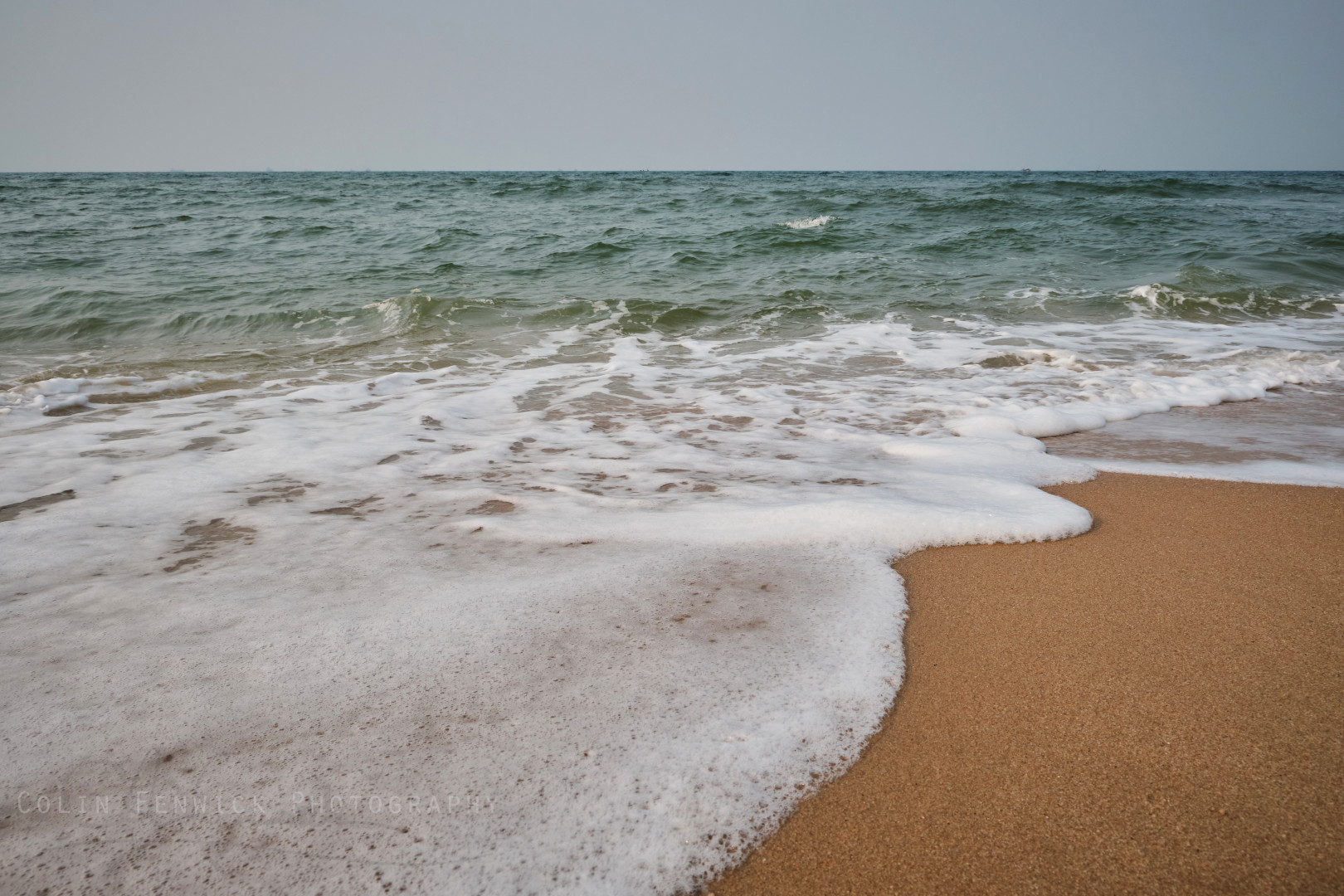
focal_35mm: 24
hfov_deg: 73.7
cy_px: 448
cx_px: 672
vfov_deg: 53.1
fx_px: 896
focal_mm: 16
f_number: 9
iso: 400
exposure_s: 1/250
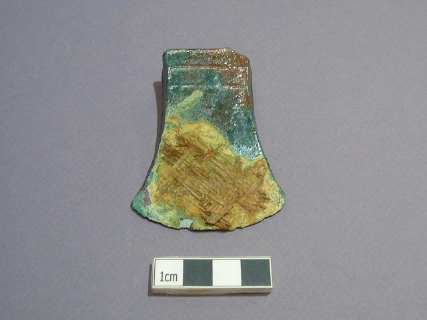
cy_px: 160
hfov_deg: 39.7
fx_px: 592
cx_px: 214
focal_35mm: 48
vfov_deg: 30.3
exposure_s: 1/8
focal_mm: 5.2
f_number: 2.9
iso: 200
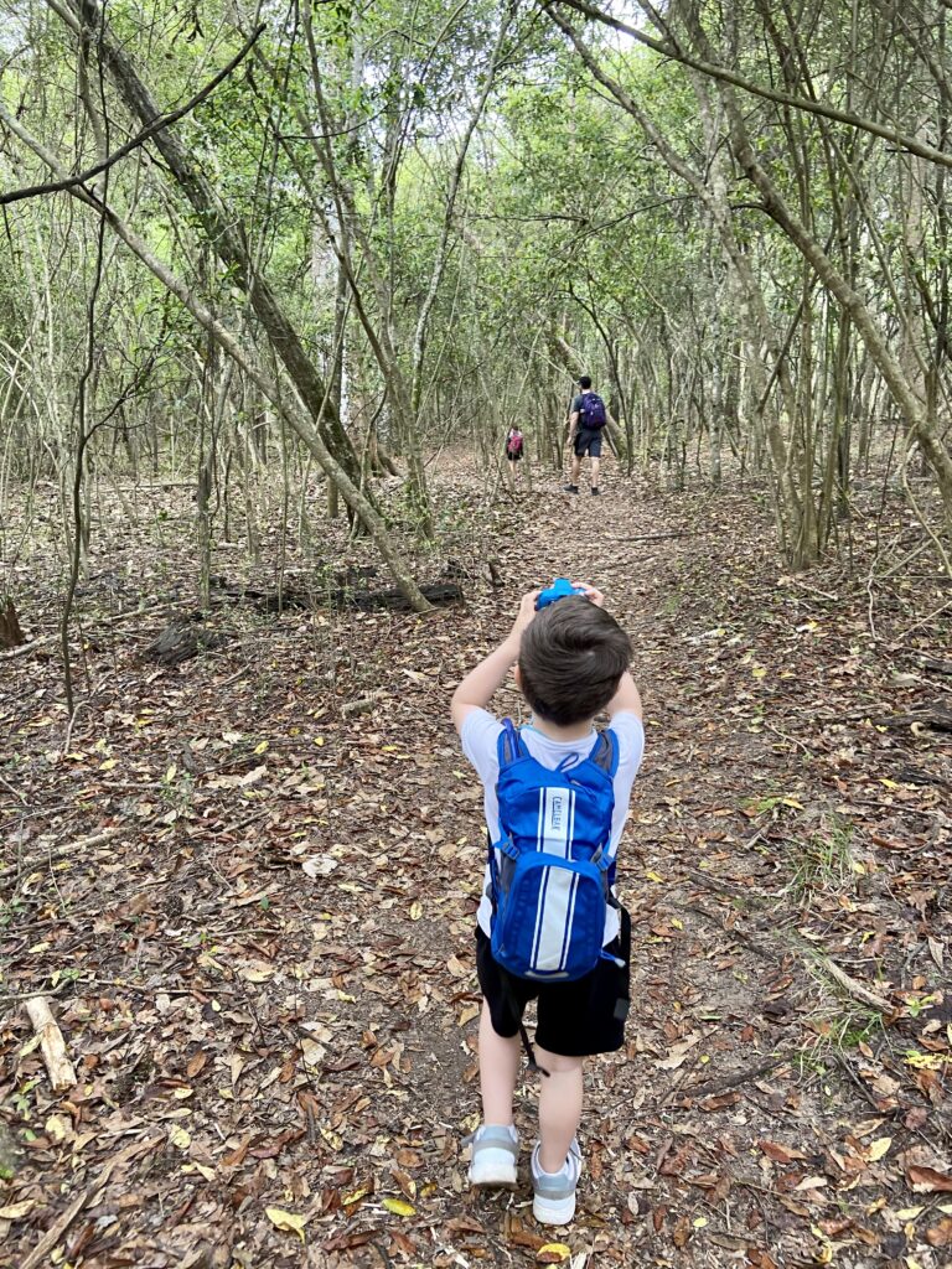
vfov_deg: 67.3
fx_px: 953
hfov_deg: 53.1
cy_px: 634
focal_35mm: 26
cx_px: 476
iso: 125
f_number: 1.8
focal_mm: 4.25
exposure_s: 1/62
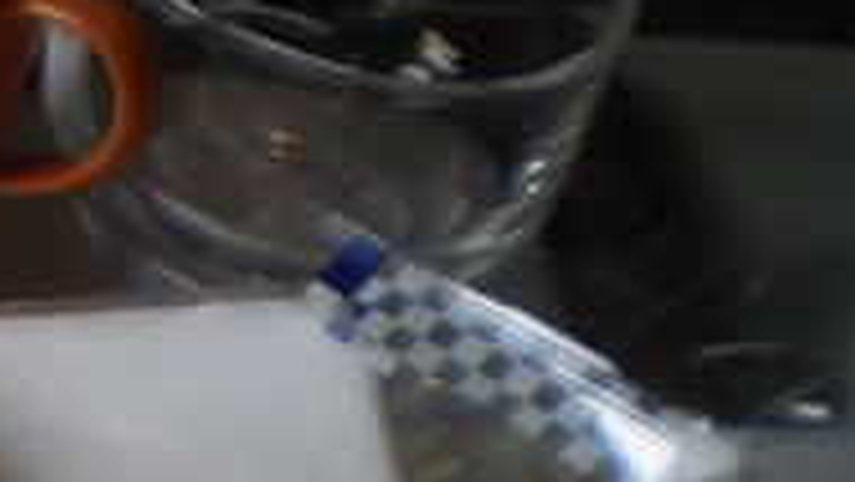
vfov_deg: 8.5
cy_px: 1043
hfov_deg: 14.8
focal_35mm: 134
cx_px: -464
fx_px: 3039
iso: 64
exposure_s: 1/160
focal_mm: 6.3
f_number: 3.1
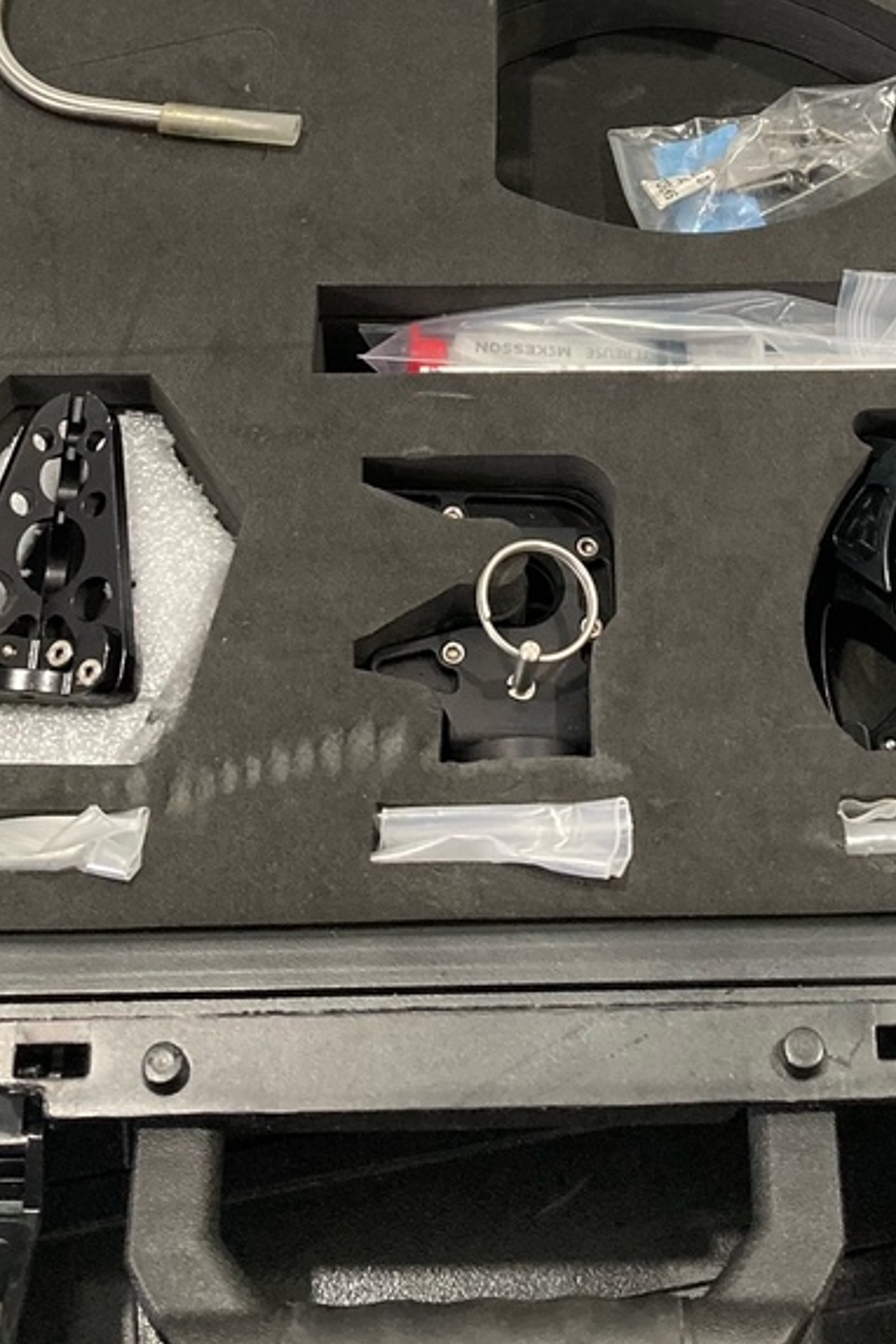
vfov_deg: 30.4
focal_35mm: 61
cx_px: 551
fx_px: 2277
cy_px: -21
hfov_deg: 22.2
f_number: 1.8
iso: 160
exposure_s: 1/50
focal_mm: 3.99
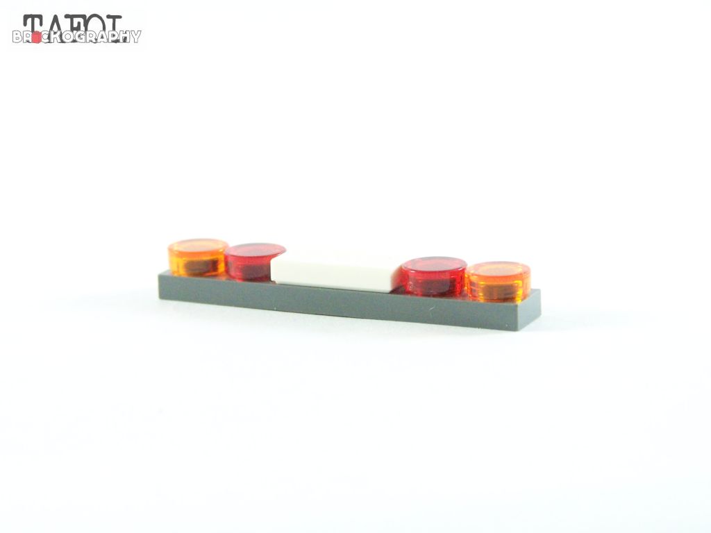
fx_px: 2157
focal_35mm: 105
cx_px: 356
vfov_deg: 14.1
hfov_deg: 18.7
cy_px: 266
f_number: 4
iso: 400
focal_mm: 17.5
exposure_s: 1/60
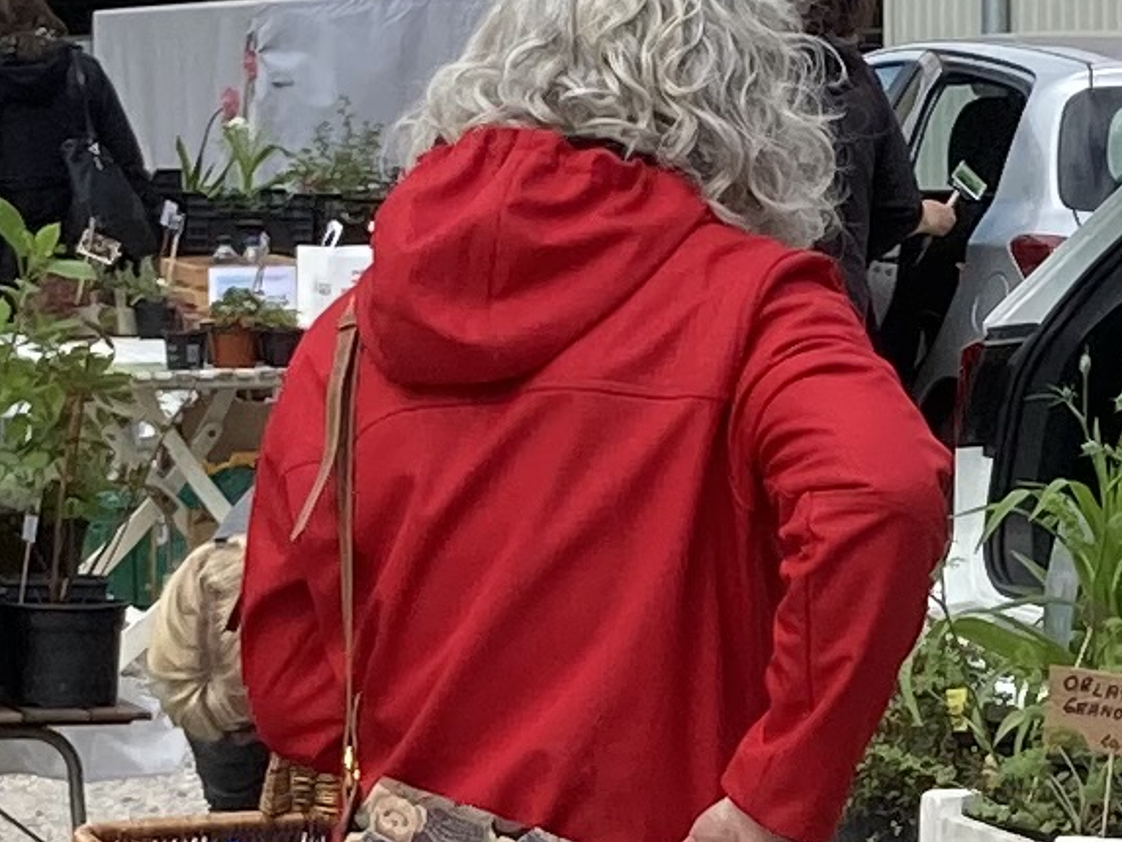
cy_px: 742
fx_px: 6387
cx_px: 1147
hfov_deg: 10.0
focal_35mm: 197
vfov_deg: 7.5
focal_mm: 3.99
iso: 20
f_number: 1.8
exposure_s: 1/1621
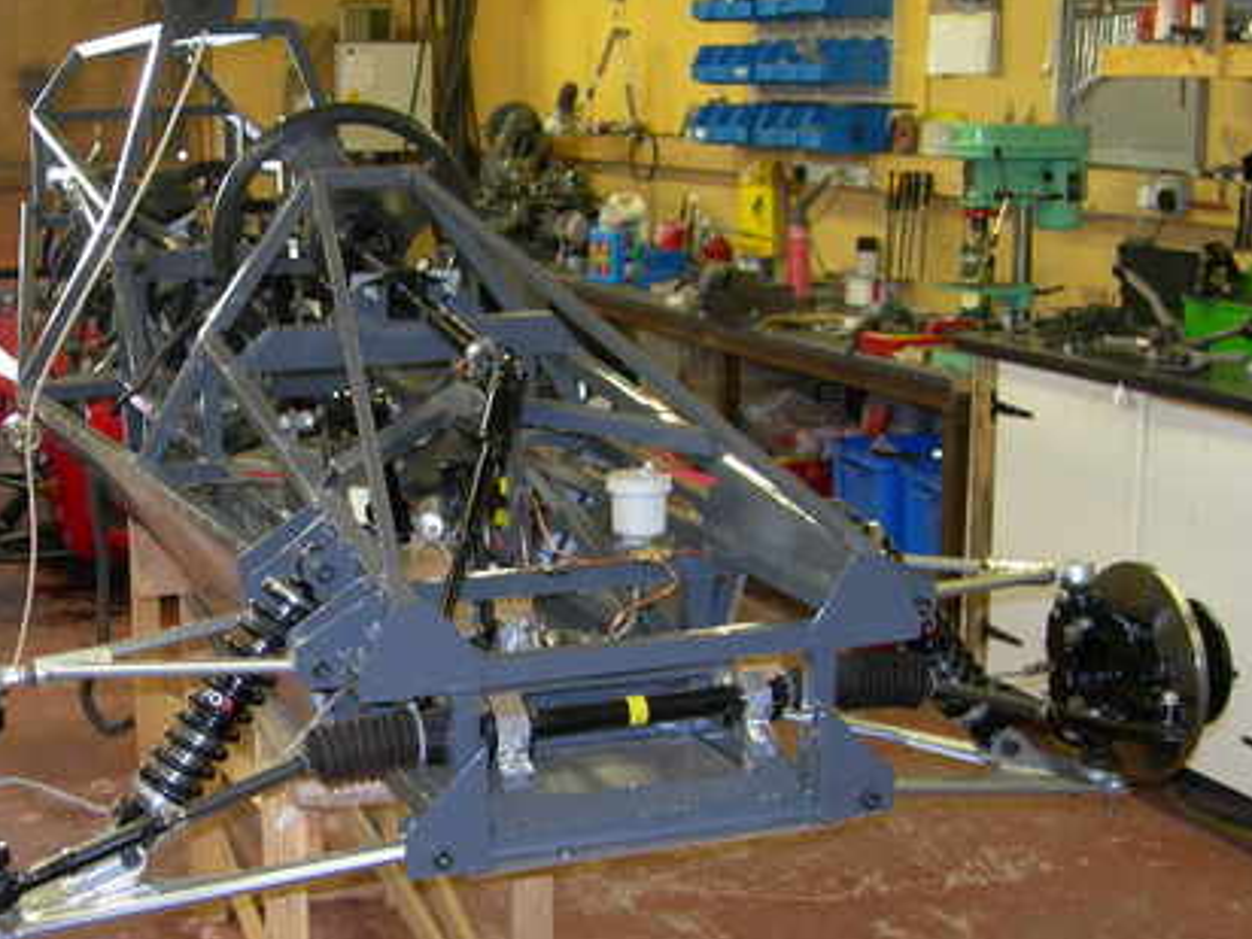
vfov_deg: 24.7
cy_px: 599
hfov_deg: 32.4
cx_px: 407
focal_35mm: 59
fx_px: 2134
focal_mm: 7.8
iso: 132
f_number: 2.8
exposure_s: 1/30.1
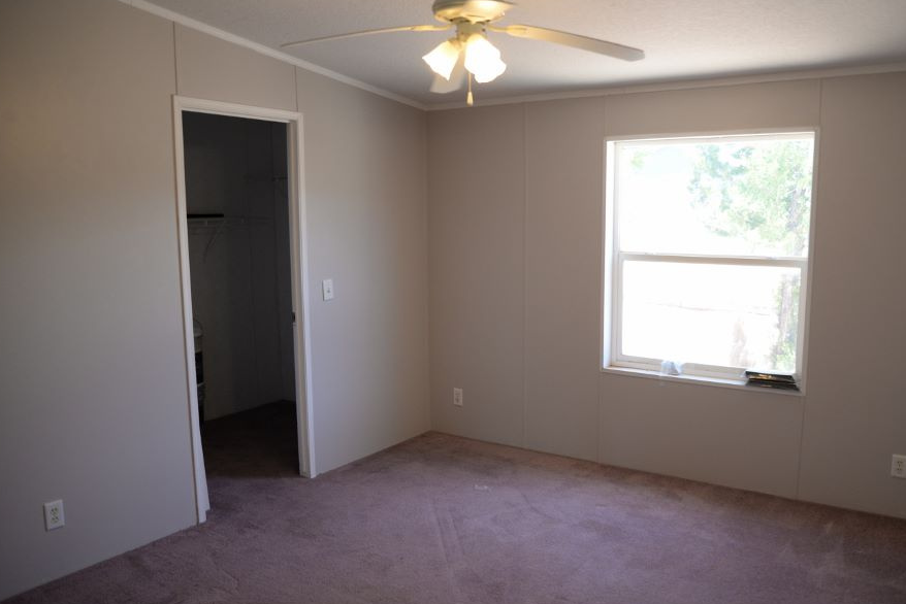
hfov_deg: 65.2
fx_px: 705
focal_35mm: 28
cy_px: 311
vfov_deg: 46.4
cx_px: 513
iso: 1000
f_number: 3.5
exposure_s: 1/250
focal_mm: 24
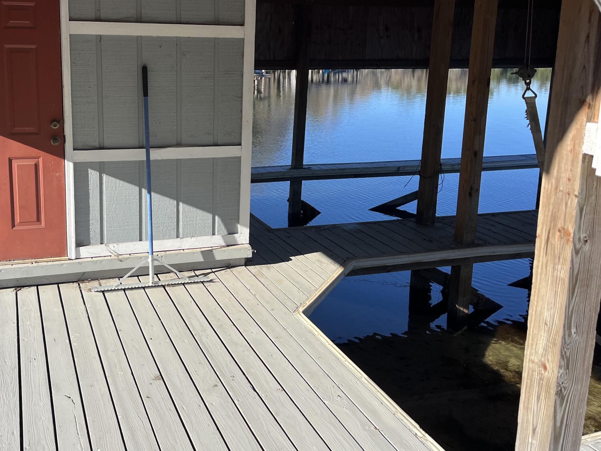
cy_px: 176
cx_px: 230
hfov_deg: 49.7
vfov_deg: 38.5
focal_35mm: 37
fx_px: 642
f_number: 1.6
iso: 50
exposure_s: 1/1802
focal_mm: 5.1
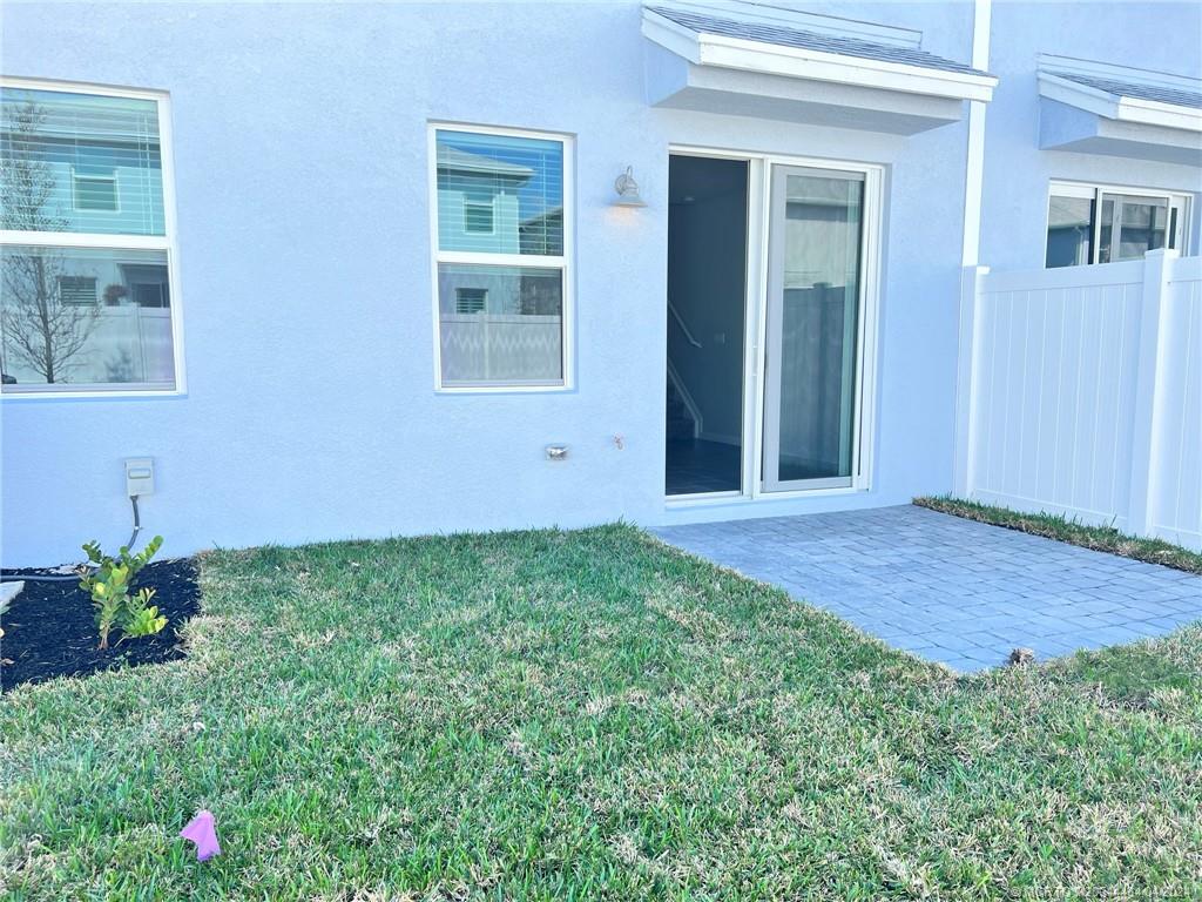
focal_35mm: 26
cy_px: 451
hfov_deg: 67.3
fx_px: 903
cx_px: 601
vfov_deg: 53.1
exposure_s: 1/909
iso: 50
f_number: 1.5
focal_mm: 5.7
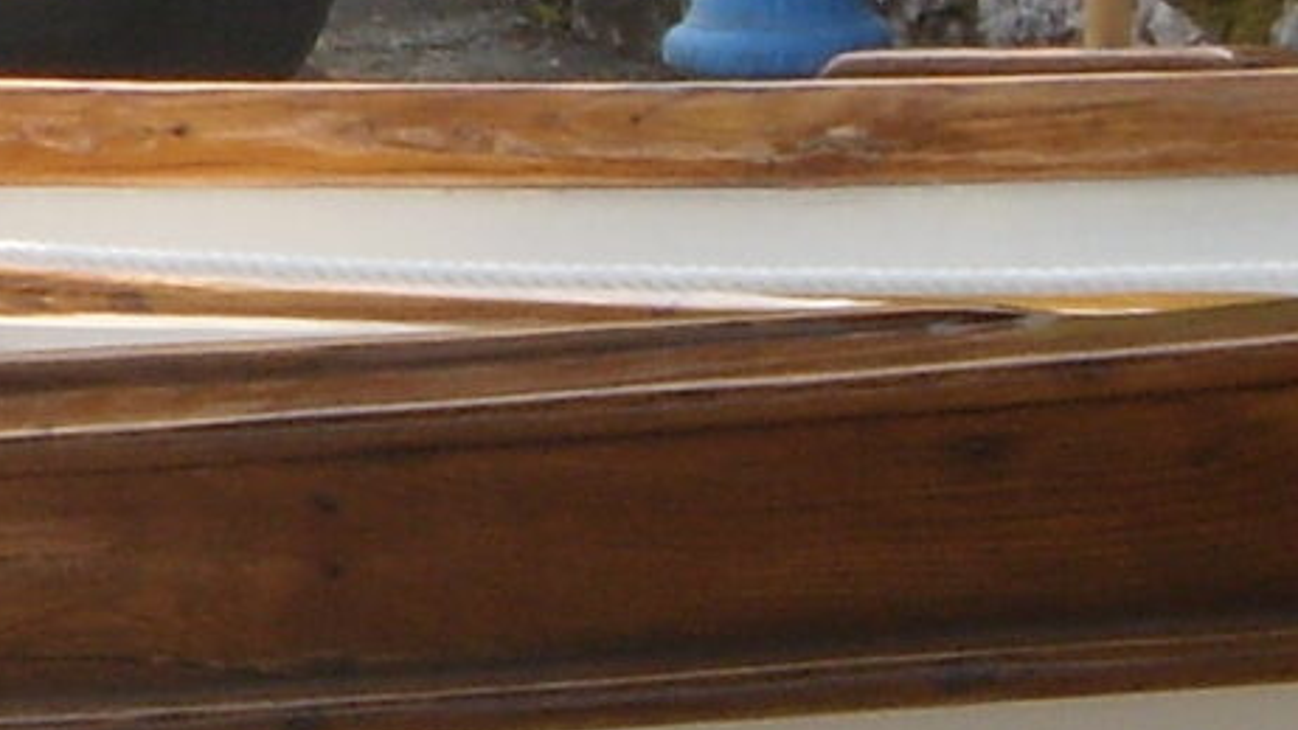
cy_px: 320
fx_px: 13287
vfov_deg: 3.1
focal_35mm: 386
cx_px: -1124
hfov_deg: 5.5
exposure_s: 1/320
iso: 64
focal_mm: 11.3
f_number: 4.4
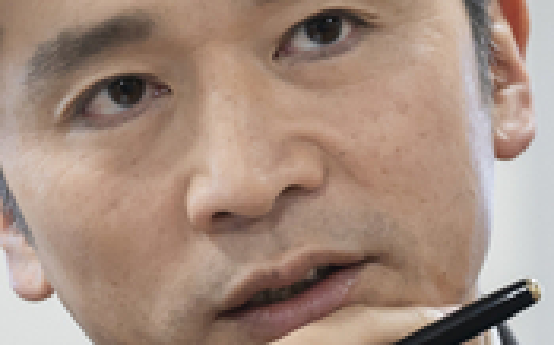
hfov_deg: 2.6
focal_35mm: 804
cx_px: 1019
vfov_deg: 1.6
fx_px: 12127
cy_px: 263
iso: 640
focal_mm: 115
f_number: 2.8
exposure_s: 1/125
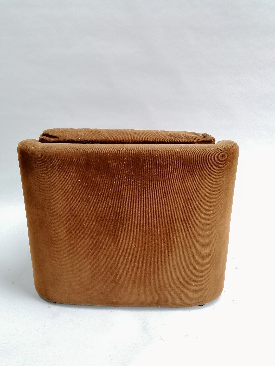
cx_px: 133
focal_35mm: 29
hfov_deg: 48.2
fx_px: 307
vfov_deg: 61.6
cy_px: 189
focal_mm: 4.75
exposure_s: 1/33.3
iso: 125
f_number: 1.8
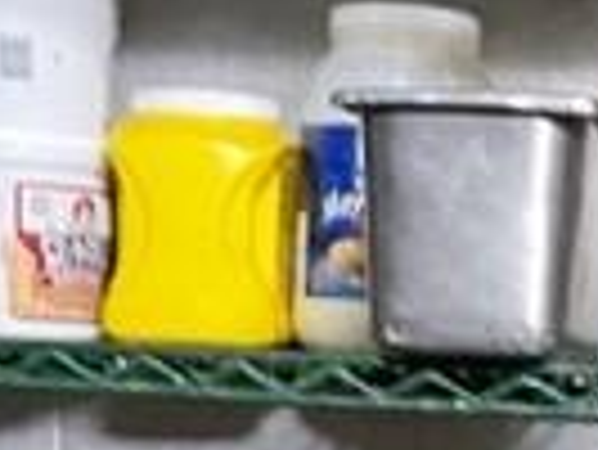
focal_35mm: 125
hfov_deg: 15.6
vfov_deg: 11.4
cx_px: 522
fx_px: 2161
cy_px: 680
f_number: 1.6
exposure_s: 1/60
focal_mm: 4.2
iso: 400
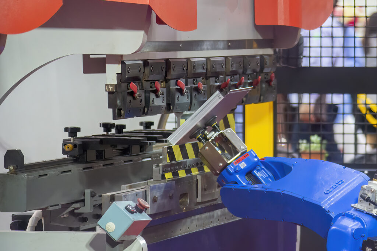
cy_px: 126
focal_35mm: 120
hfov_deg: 17.1
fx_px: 1257
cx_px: 188
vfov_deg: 11.4
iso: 2500
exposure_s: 1/160
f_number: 4
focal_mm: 120
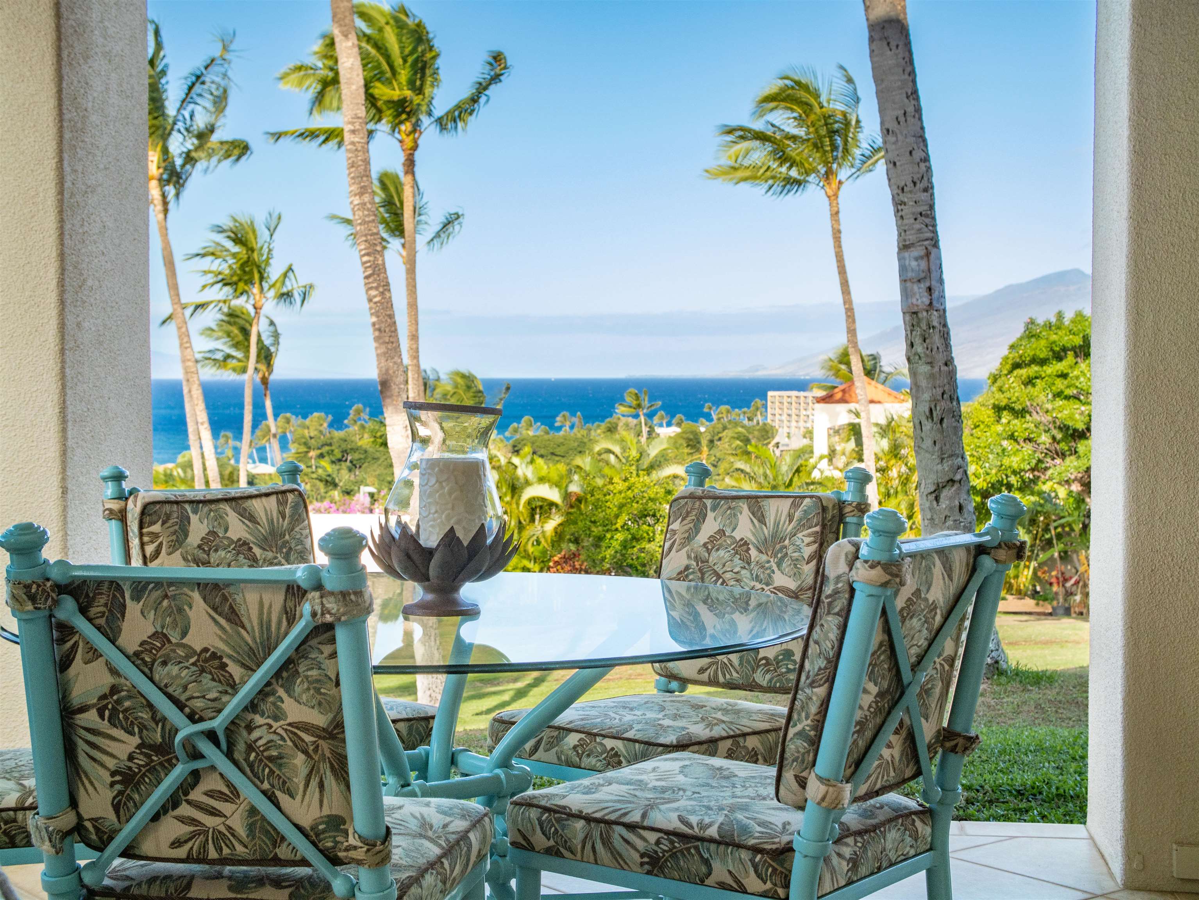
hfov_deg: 33.2
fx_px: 2010
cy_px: 450
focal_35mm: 58
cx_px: 600
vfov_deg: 25.2
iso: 400
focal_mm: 29
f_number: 6.3
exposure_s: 1/200
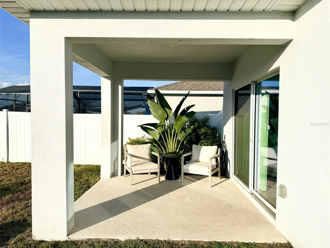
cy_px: 124
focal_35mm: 24
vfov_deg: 56.8
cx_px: 165
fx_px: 229
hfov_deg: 71.6
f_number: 1.78
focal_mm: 6.76
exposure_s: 1/9091
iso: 80
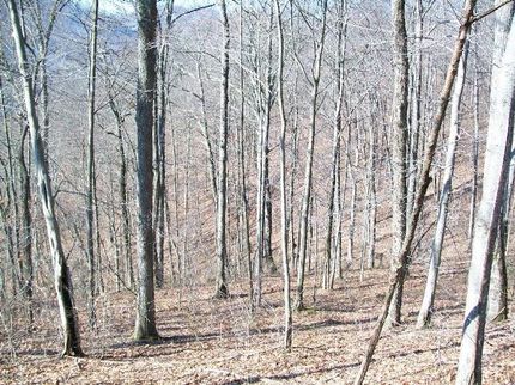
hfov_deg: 51.4
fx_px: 535
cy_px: 192
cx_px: 258
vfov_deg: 39.6
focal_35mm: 36
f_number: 2.7
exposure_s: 1/250
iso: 64
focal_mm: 6
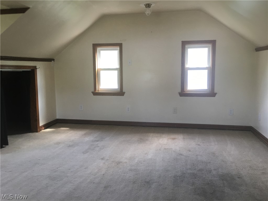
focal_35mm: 29
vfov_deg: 48.2
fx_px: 225
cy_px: 100
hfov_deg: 61.7
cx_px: 134
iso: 25
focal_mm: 4.15
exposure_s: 1/15
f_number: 2.2
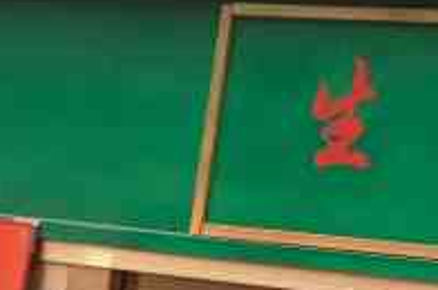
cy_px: 276
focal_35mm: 129
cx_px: 349
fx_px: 1567
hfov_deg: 15.8
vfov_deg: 10.5
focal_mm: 4.25
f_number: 1.8
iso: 40
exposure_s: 1/121
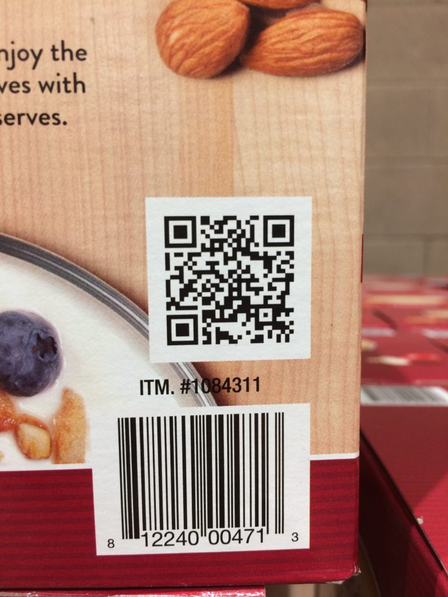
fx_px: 500
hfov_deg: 48.2
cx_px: 224
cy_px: 298
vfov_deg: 61.7
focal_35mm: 29
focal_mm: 4.15
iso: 100
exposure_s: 1/30
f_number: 2.2
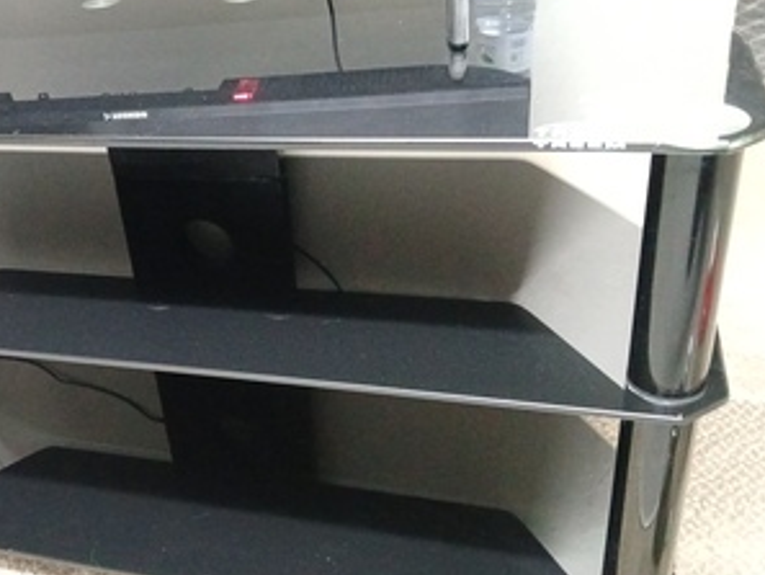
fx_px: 884
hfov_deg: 45.9
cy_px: 277
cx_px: 241
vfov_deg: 36.0
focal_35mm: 40
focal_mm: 3.98
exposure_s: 1/14.3
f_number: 1.8
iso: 1250
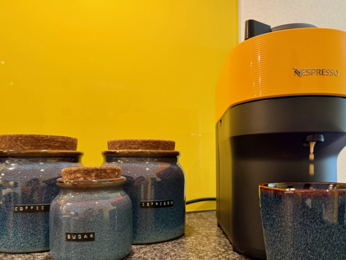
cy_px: 153
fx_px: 290
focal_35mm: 29
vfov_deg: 48.0
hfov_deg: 61.6
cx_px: 172
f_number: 1.78
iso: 160
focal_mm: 6.76
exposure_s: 1/67
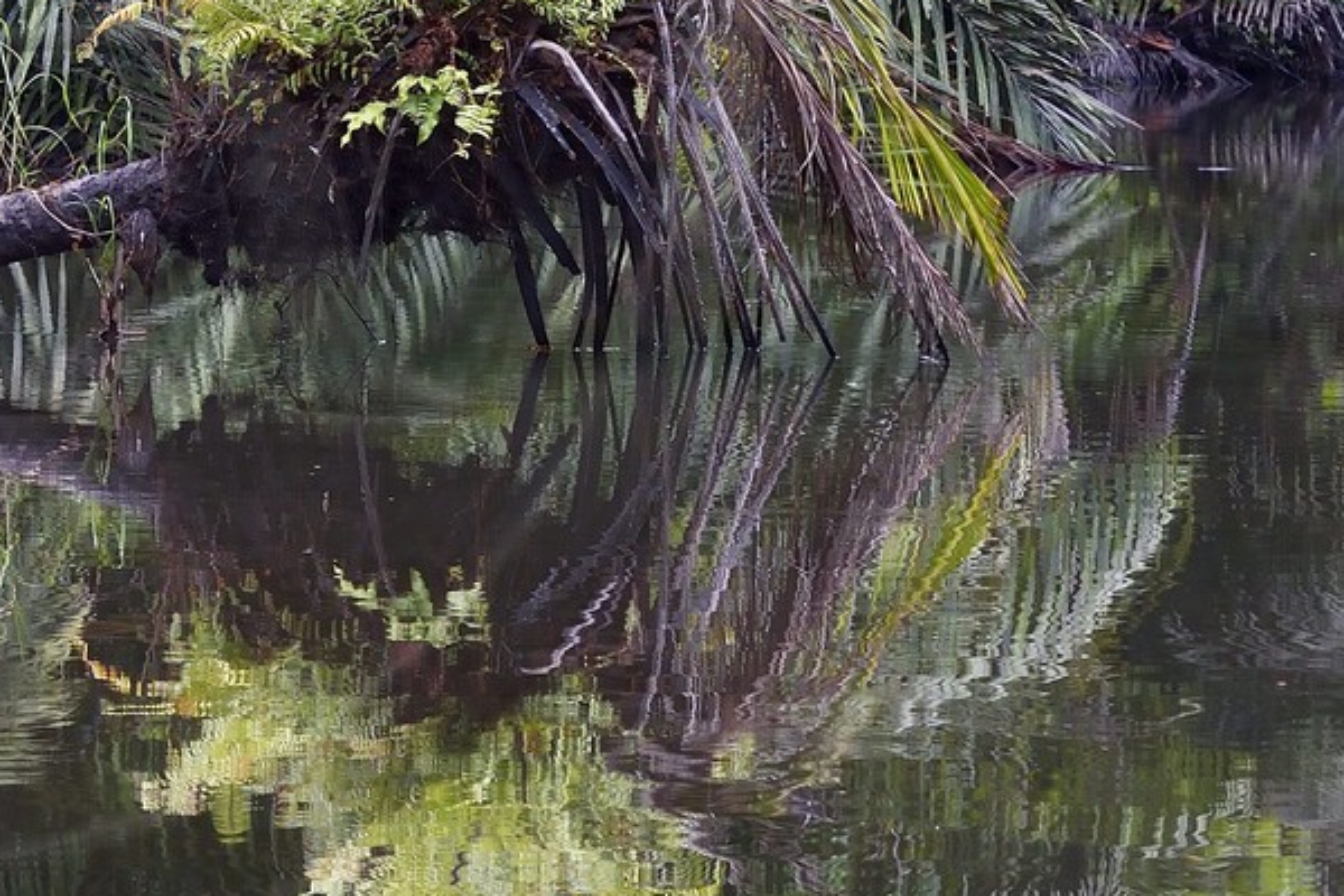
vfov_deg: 5.0
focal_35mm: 272
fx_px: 10154
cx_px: -161
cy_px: 52
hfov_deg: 7.5
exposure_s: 1/160
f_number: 6.3
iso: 1600
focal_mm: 102
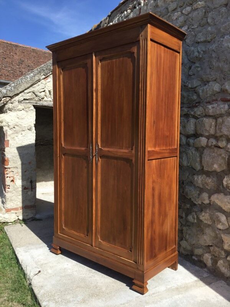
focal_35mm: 31
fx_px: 275
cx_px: 115
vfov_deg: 58.4
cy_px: 154
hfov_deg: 45.4
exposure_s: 1/840
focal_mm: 3.3
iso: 25
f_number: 2.4
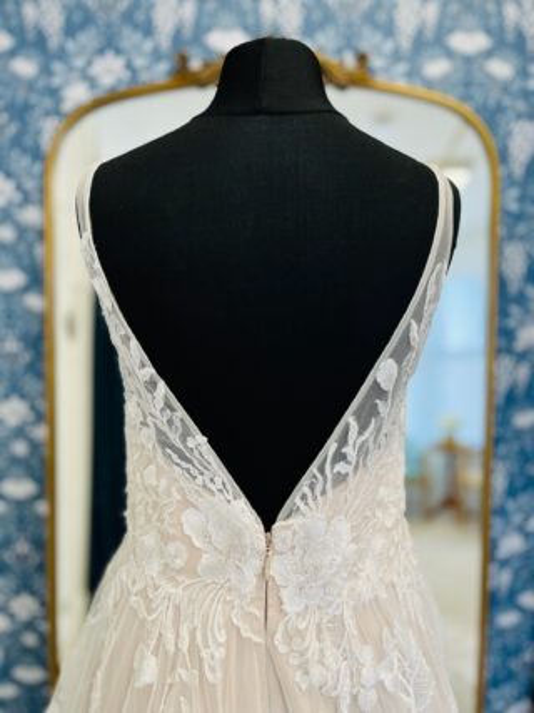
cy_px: 356
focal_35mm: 26
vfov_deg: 67.3
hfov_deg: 53.0
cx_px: 267
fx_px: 535
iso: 40
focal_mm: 5.1
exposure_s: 1/100
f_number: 1.6
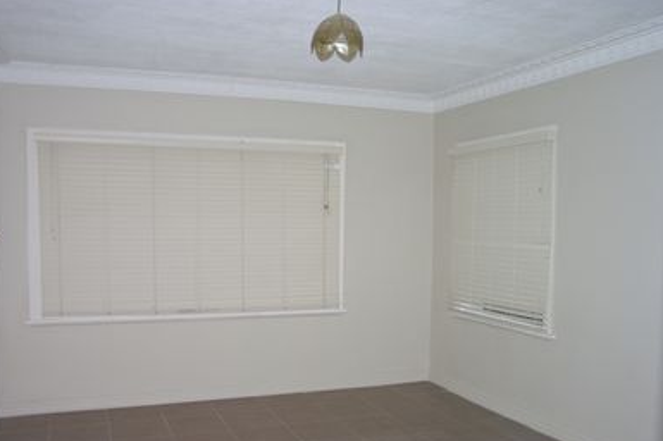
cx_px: 312
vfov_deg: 39.7
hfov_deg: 57.2
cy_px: 264
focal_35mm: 33
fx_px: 607
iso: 400
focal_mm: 18
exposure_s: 1/30
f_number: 4
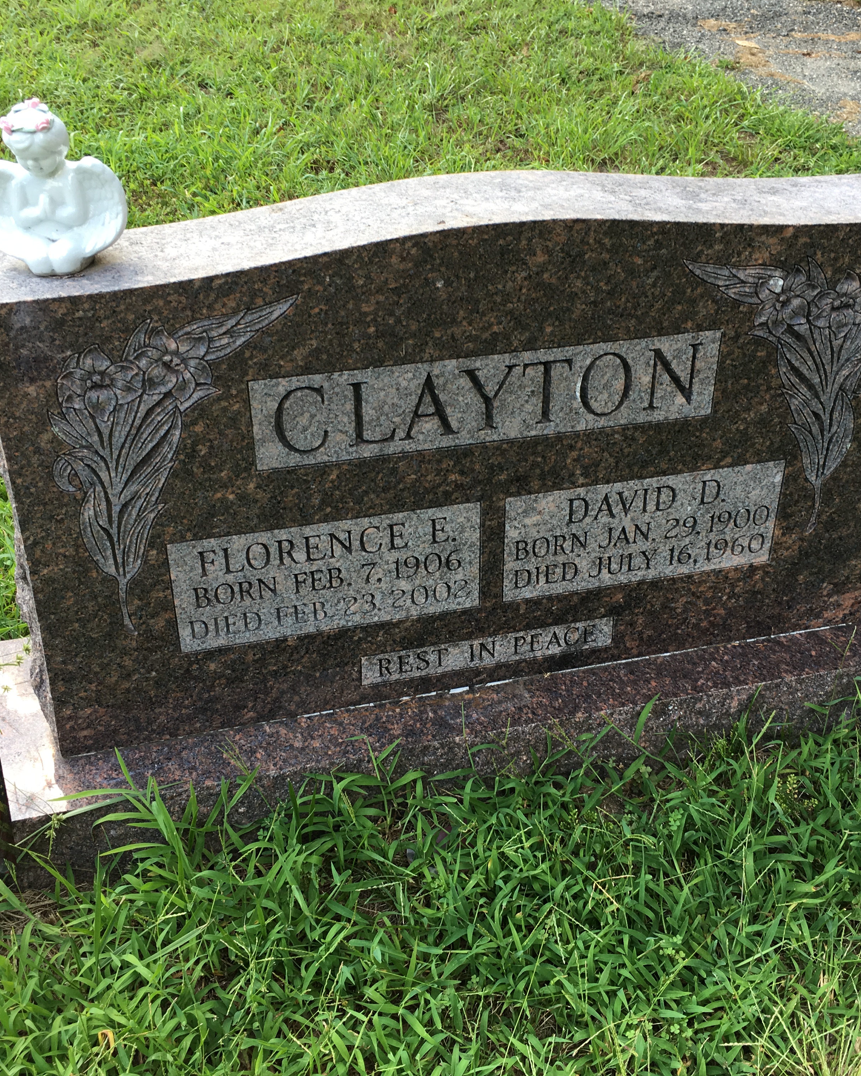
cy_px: 535
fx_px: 1210
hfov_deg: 39.1
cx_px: 467
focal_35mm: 38
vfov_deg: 47.9
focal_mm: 4.15
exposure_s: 1/120
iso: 25
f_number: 2.2
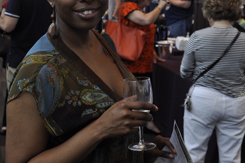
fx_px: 483
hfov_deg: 28.1
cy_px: 61
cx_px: 66
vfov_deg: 19.2
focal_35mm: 71
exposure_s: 1/60
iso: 400
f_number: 5
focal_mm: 28
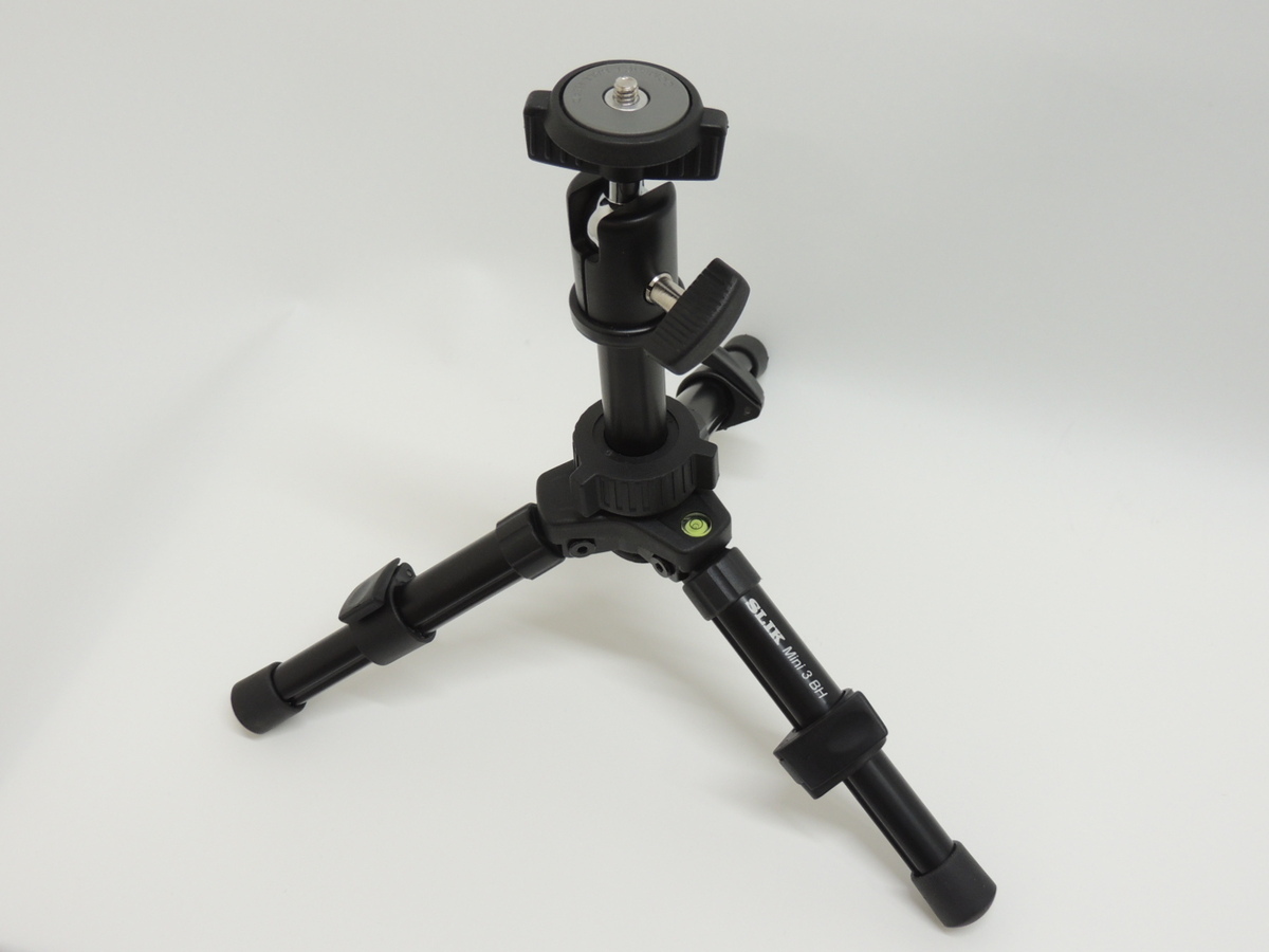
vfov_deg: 40.7
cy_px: 476
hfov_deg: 52.6
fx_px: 1283
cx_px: 634
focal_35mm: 35
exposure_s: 1/50
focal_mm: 6.2
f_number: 3.3
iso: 220
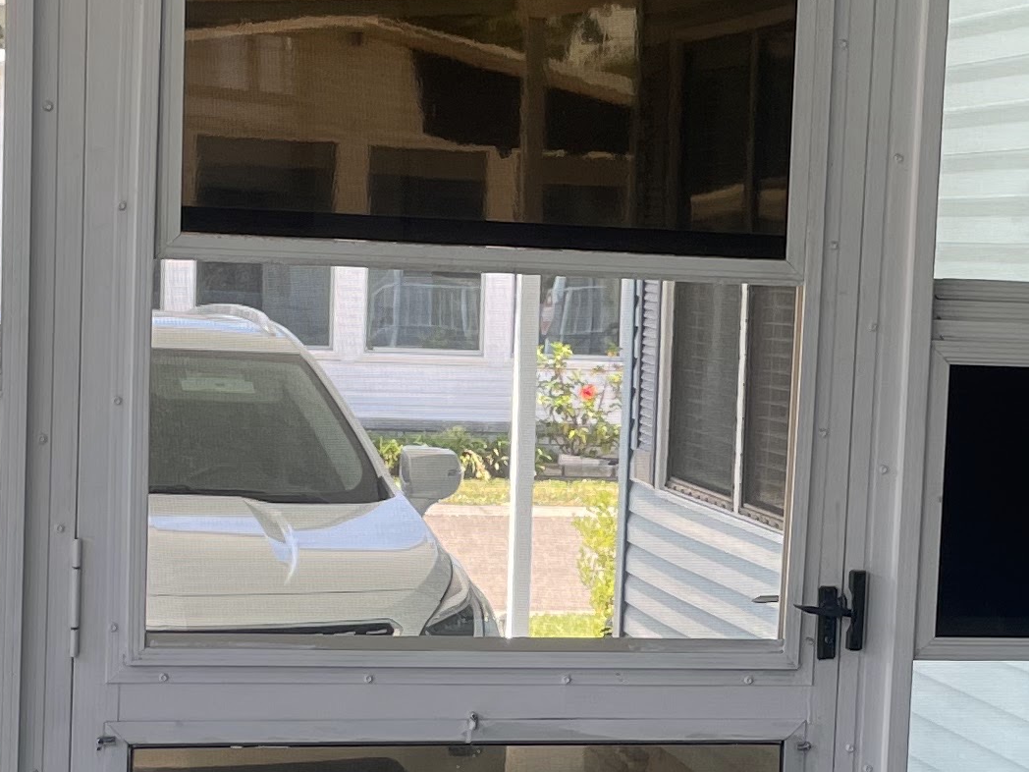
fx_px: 2973
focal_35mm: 100
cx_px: 771
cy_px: 592
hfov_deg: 19.5
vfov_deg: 14.7
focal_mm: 4.2
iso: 32
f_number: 1.6
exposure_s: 1/278
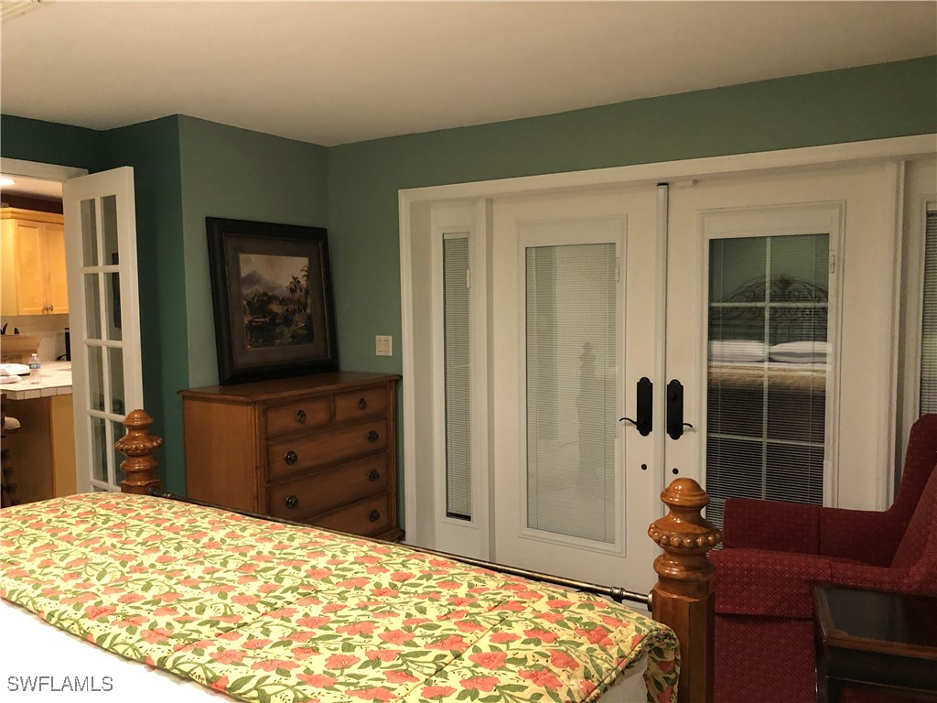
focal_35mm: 28
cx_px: 468
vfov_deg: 49.7
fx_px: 758
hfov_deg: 63.4
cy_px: 352
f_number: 1.8
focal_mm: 4
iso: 100
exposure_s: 1/15
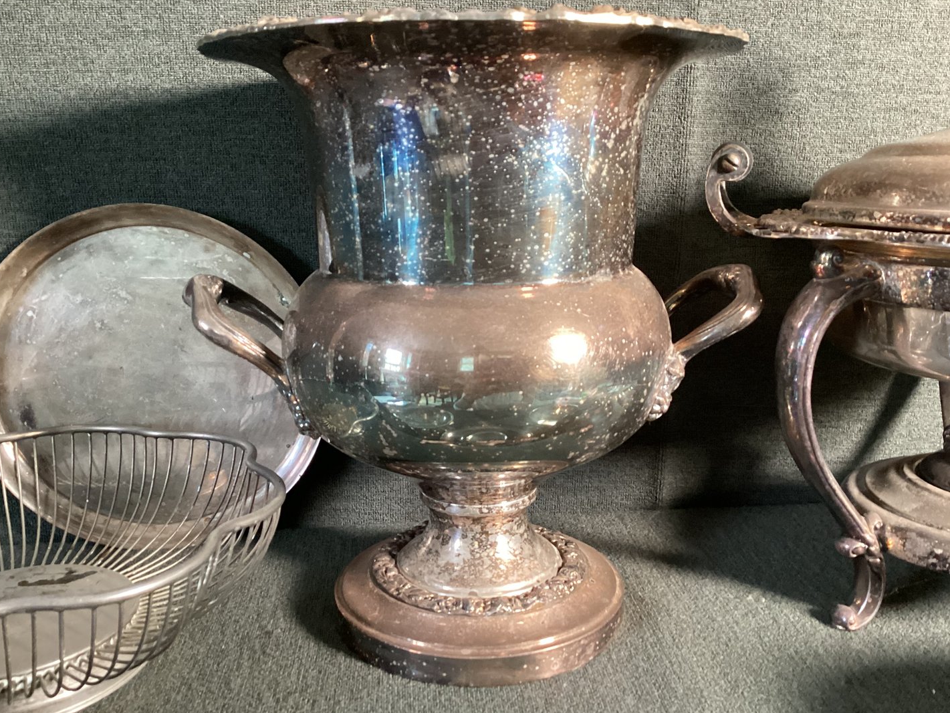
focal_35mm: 33
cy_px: 372
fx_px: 906
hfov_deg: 55.3
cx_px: 474
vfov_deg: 42.9
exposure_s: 1/33
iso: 400
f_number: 2.4
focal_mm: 3.3
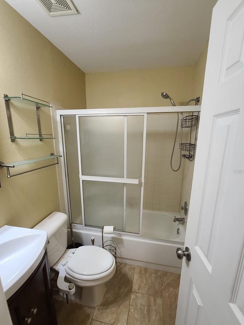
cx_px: 123
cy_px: 172
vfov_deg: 101.9
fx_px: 132
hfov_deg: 85.7
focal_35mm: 14
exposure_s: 1/60
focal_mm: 2.2
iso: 250
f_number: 2.2
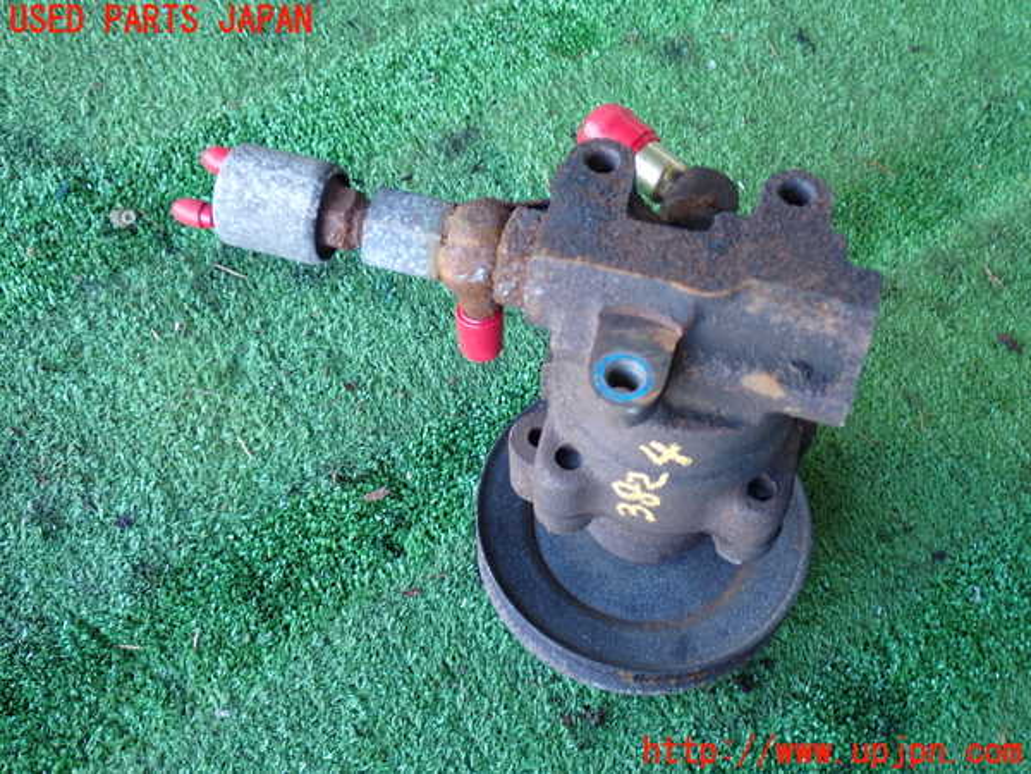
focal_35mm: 36
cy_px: 387
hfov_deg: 51.4
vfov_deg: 39.7
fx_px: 1072
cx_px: 516
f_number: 2.5
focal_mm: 6.37
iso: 200
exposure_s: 1/40
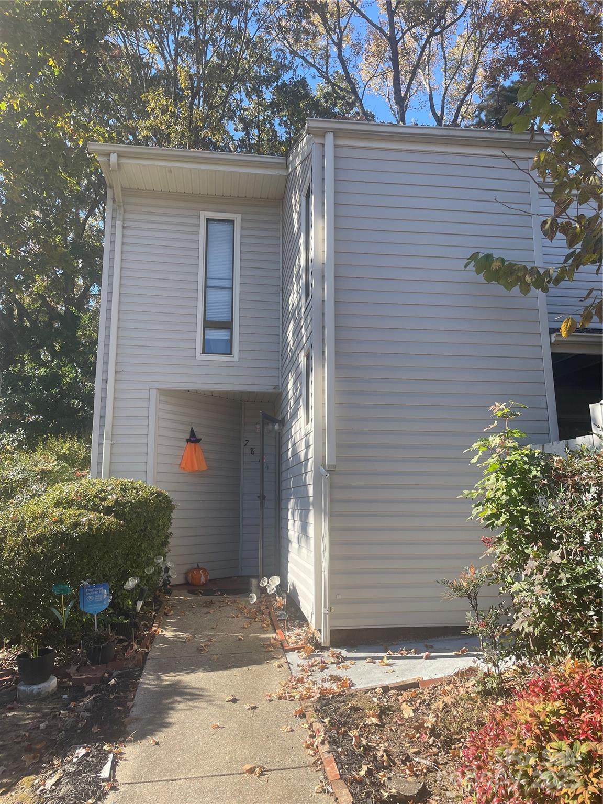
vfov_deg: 67.3
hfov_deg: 53.1
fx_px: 604
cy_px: 402
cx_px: 302
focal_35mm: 26
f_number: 1.6
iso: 32
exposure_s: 1/1182
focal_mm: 4.2
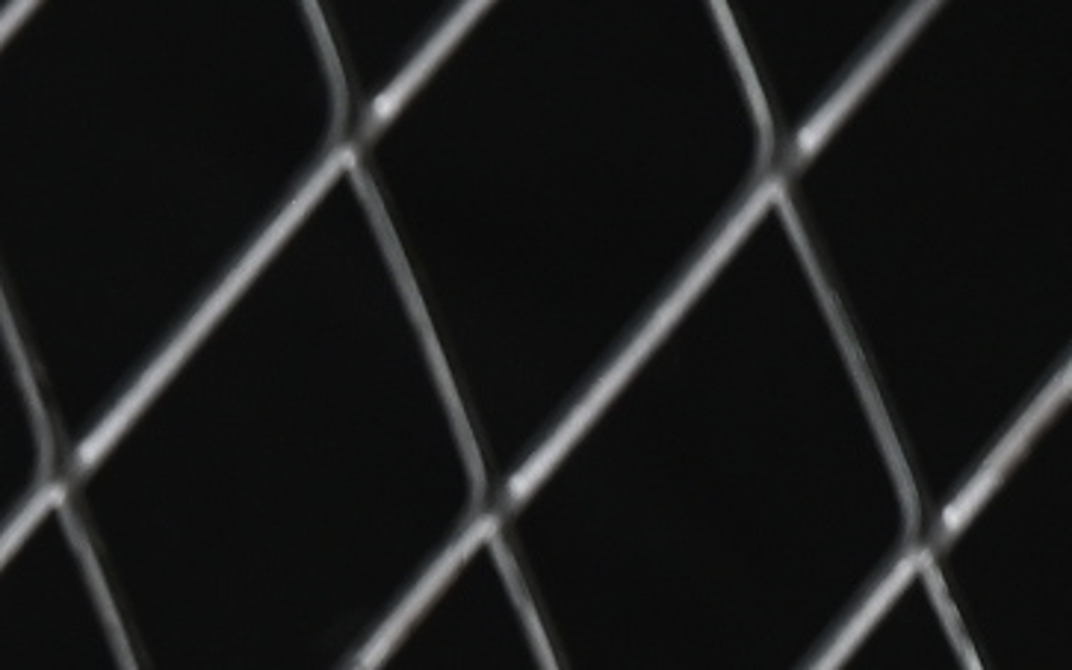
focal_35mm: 586
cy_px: -1337
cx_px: 4087
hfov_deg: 3.4
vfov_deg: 2.2
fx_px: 17123
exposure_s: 1/40
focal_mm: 50
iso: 160
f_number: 6.3
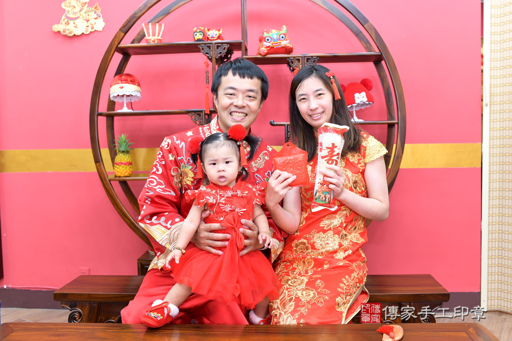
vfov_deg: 37.9
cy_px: 170
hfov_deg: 54.4
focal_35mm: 35
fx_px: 498
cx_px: 256
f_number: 4.5
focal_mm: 35
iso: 1000
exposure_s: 1/200
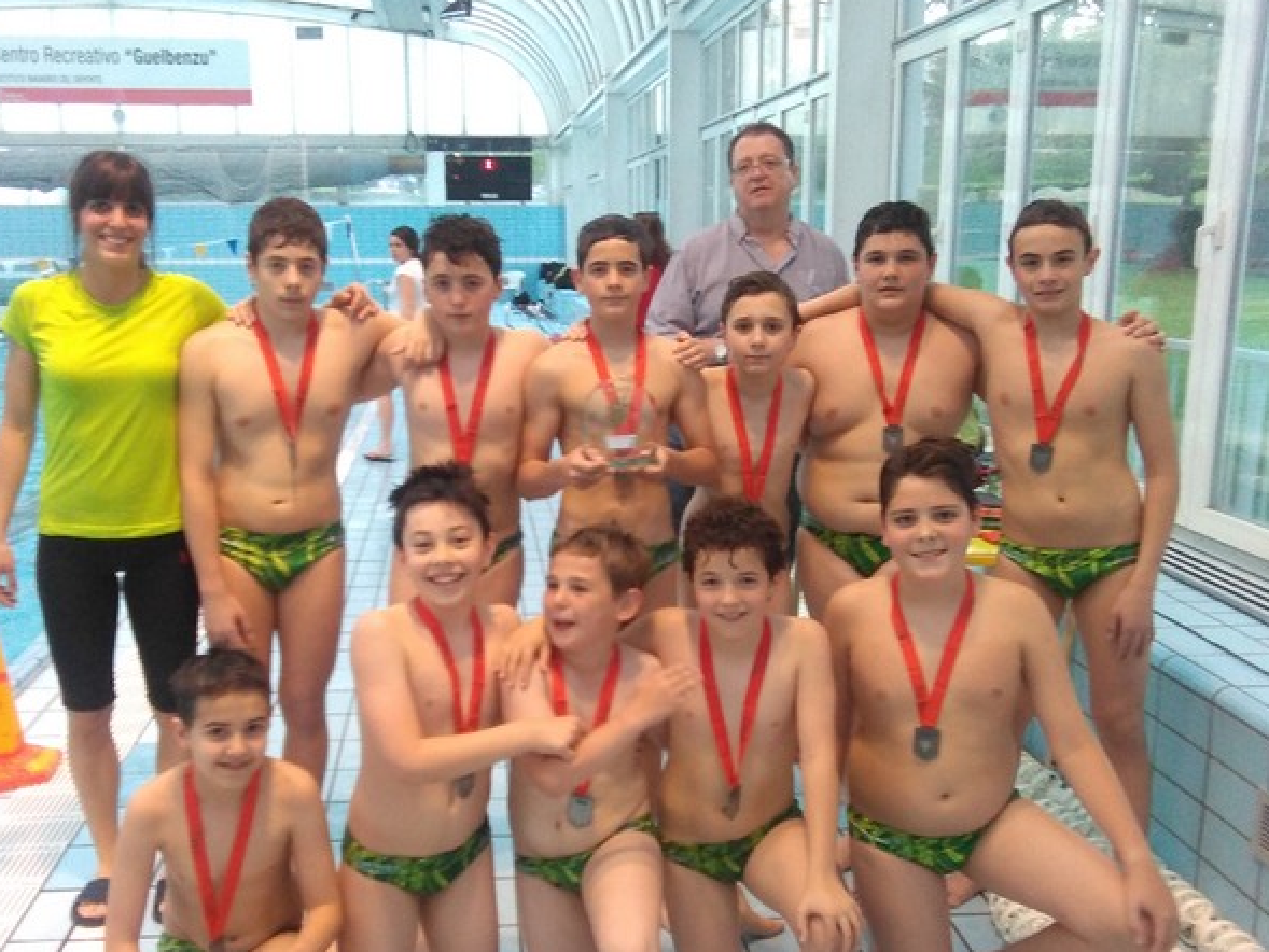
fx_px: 1393
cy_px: 554
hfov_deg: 48.9
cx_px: 592
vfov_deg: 37.6
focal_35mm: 38
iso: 200
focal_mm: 2.34
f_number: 2.2
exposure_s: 1/33
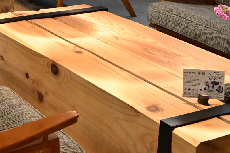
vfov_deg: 13.4
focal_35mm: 96
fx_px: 613
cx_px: -78
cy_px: -79
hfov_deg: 19.4
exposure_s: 1/100
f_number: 5.6
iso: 3200
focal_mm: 20
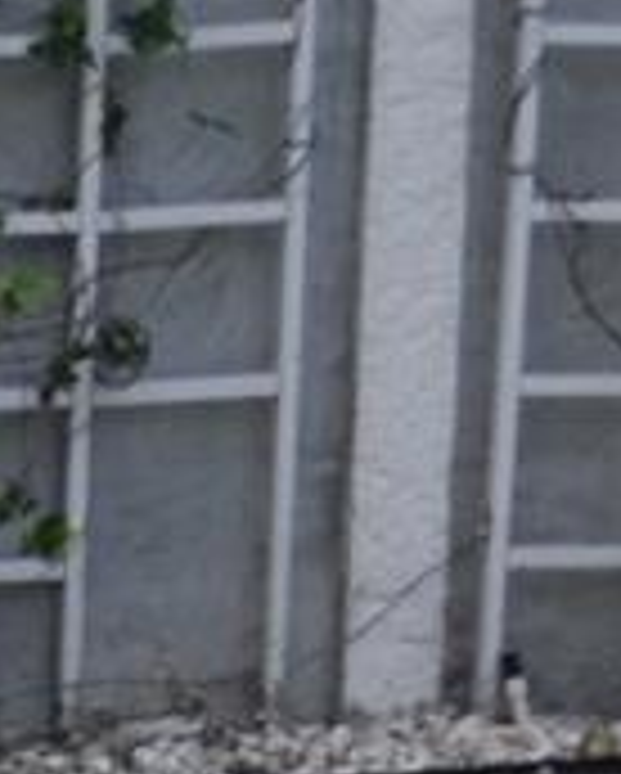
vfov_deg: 6.4
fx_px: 6582
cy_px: 1845
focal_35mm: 287
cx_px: -1017
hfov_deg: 5.2
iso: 200
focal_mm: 22
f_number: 3.8
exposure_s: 1/400
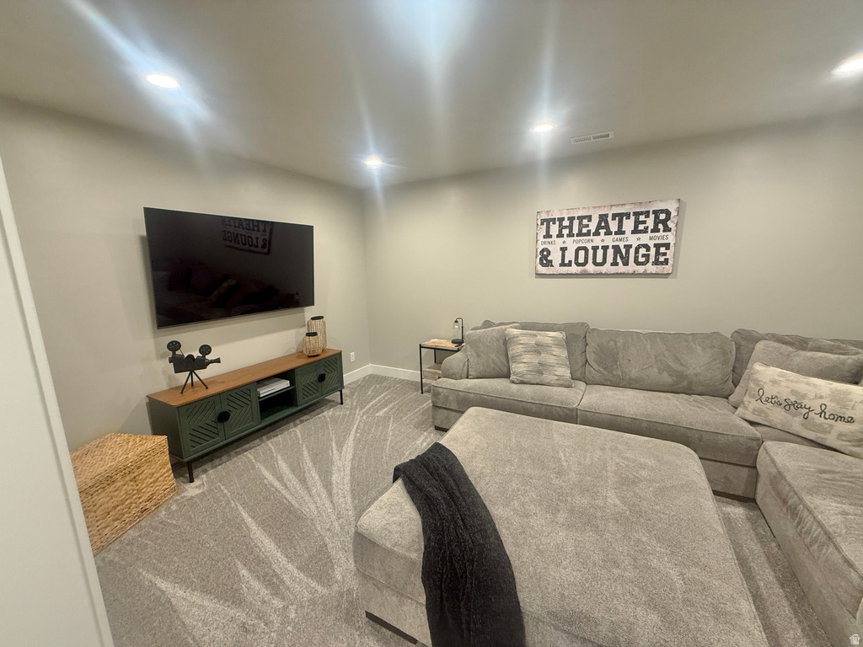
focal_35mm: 14
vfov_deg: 85.7
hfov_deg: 102.1
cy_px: 324
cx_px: 432
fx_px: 349
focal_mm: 2.22
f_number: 2.2
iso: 250
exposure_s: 1/60
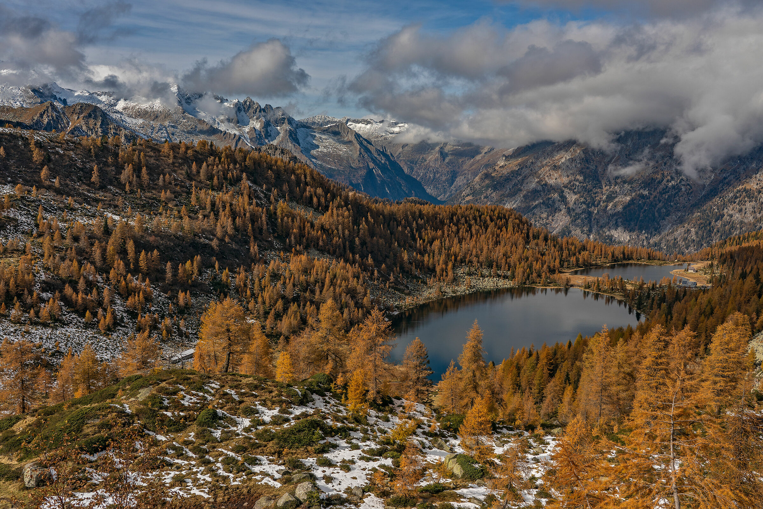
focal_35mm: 33
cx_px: 382
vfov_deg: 40.0
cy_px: 254
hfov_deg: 57.2
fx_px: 699
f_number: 9
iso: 160
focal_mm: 33
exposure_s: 1/640
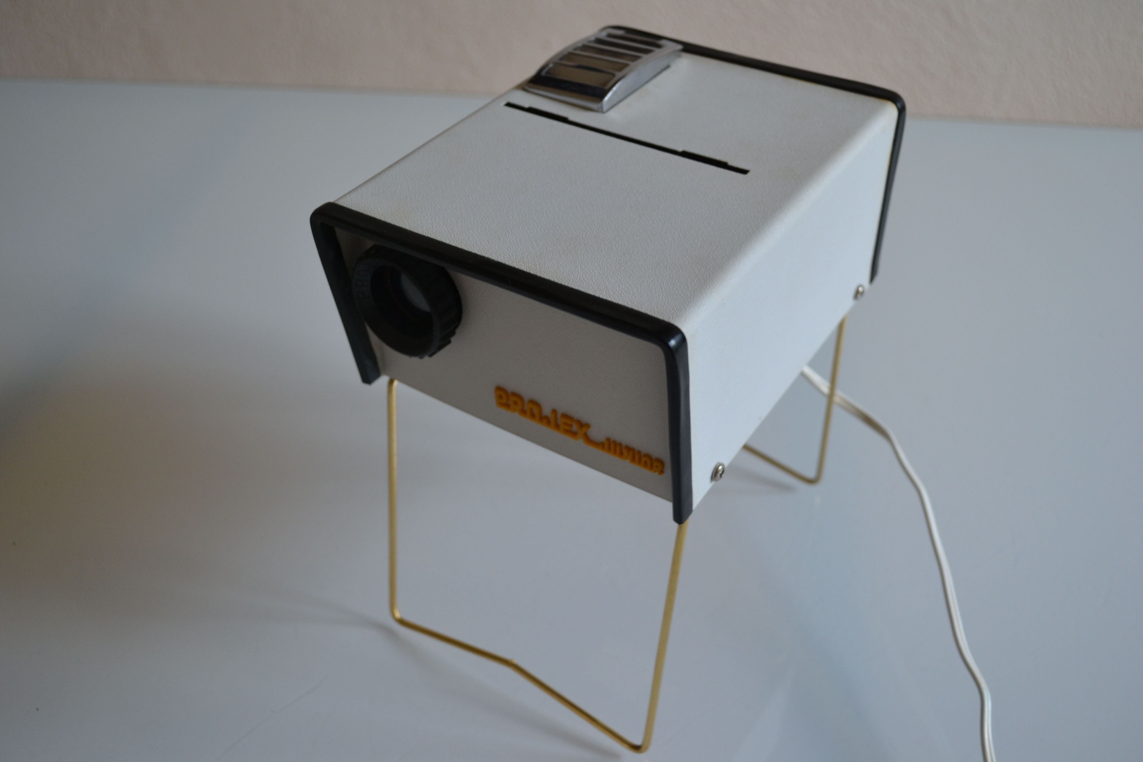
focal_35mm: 33
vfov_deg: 40.0
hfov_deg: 57.2
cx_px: 572
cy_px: 381
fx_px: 1048
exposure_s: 1/60
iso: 400
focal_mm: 22
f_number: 4
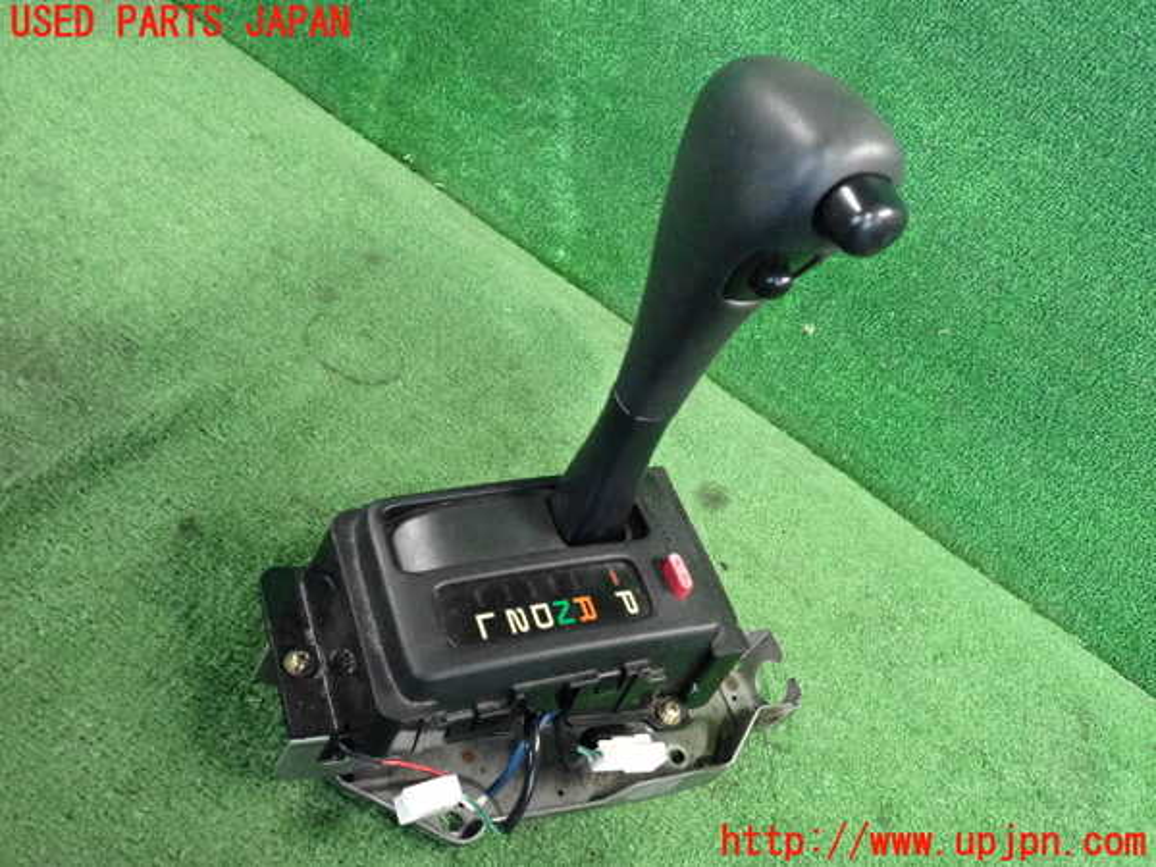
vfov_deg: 44.2
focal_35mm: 32
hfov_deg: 56.8
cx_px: 578
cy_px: 434
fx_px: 1069
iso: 2500
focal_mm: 5.79
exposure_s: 1/125
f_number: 2.4
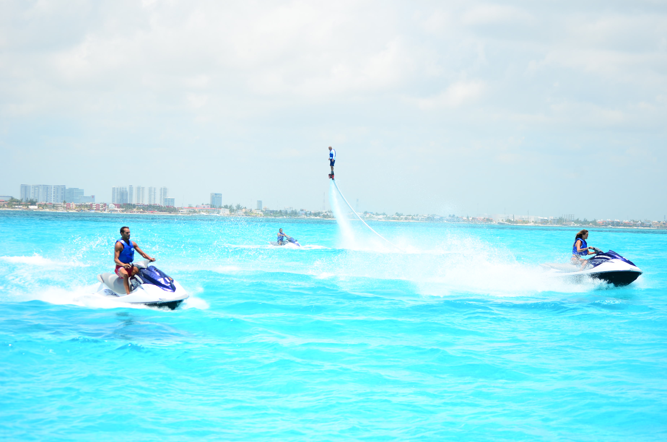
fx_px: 3744
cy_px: 221
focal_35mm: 202
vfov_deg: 6.8
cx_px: 334
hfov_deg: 10.2
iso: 100
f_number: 5.6
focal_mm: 135
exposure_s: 1/640
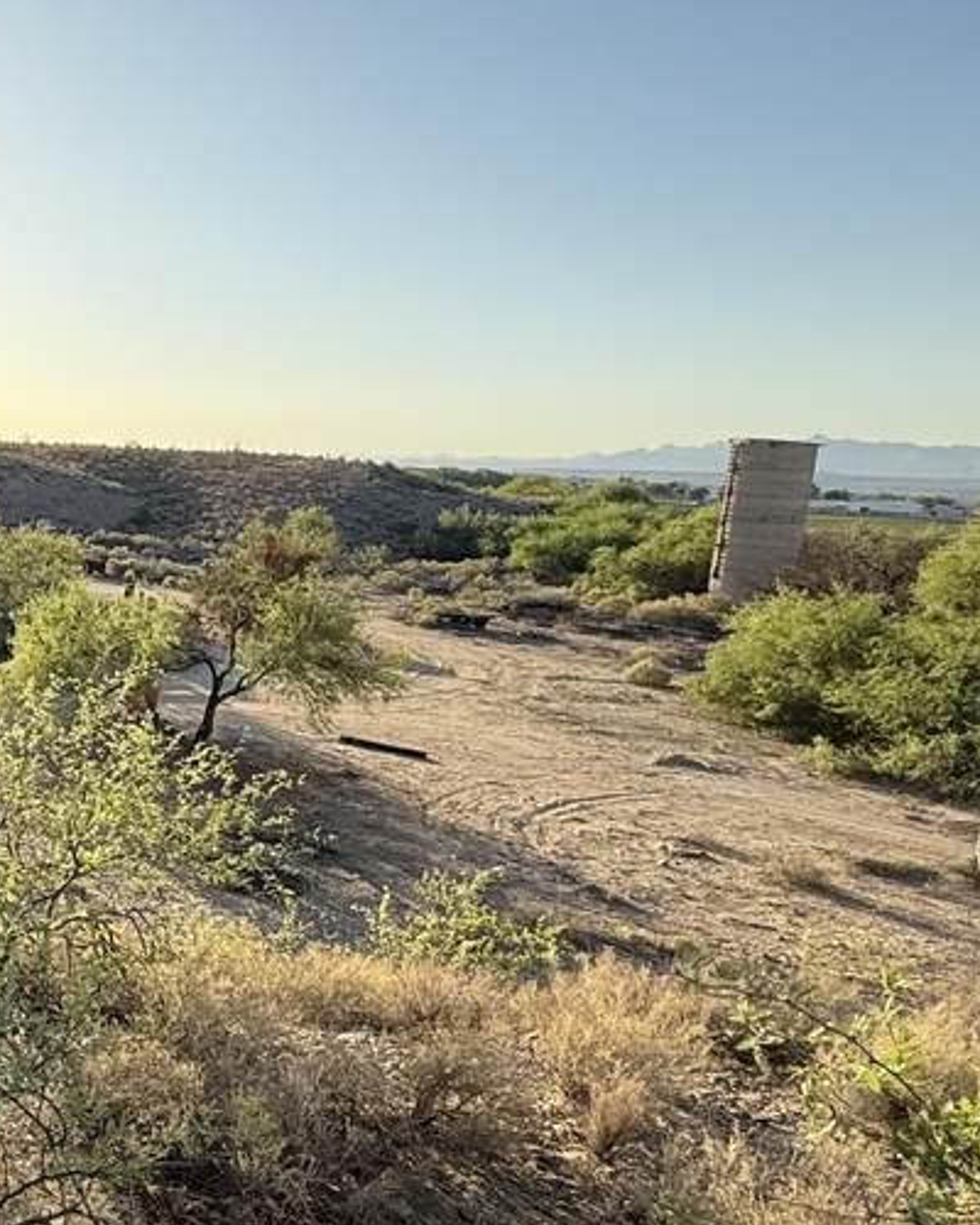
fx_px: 1269
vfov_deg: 51.5
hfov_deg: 33.4
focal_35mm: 35
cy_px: 644
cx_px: -228
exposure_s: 1/686
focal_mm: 2.22
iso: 64
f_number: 2.2
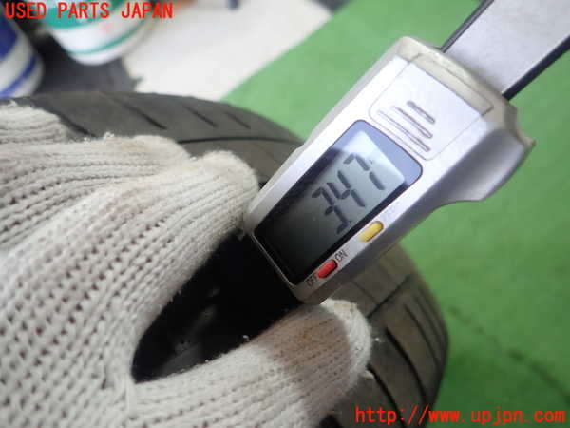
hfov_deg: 69.4
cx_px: 285
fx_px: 412
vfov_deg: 54.9
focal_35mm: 25
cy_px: 214
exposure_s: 1/60
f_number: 2
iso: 200
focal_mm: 4.5
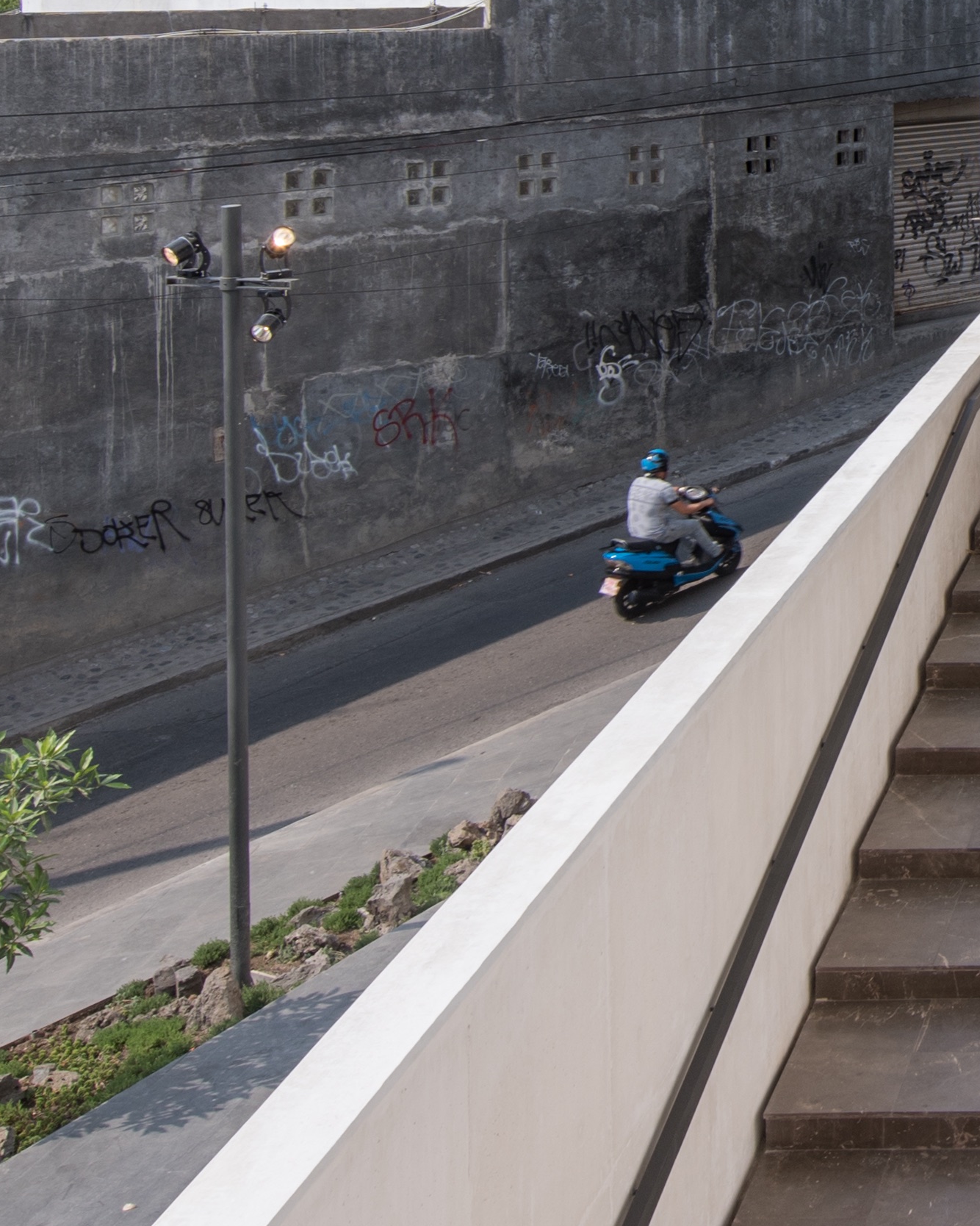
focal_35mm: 58
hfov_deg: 22.8
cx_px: 1340
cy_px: 17
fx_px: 2103
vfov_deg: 30.3
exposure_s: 1/160
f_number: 9
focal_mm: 14
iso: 31
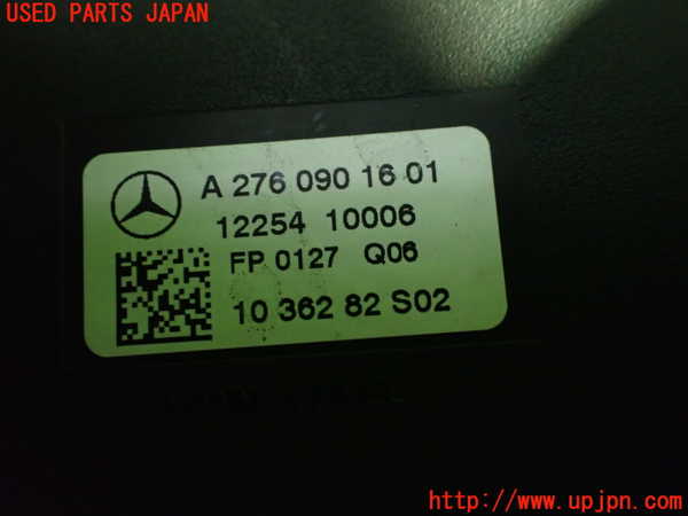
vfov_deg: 46.8
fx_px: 596
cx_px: 344
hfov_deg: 60.0
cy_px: 258
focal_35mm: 30
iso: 1000
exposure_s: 1/30
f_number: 2.3
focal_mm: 5.4
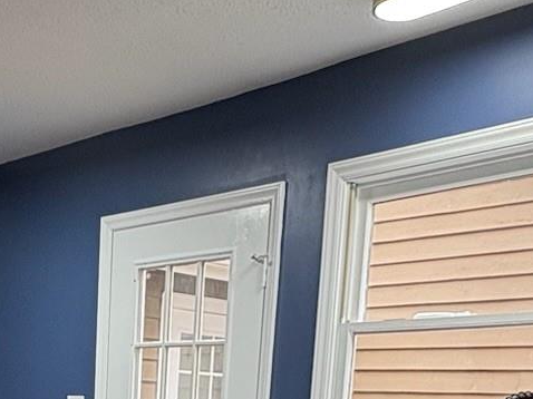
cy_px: 585
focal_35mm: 60
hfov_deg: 31.5
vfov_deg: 21.0
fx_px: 923
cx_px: 120
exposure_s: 1/60
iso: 125
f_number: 2.2
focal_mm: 2.22
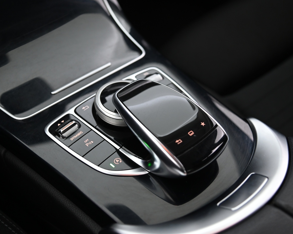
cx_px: 134
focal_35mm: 46
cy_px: 119
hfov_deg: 40.3
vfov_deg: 32.7
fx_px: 399
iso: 2000
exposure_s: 1/20
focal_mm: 40
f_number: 4
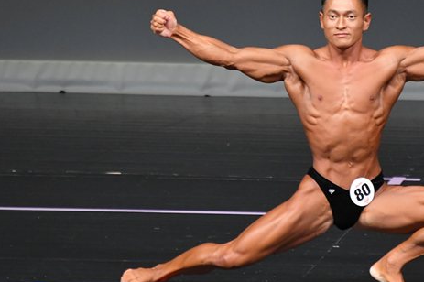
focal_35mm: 754
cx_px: 321
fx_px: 8874
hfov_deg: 2.7
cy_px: 111
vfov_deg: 1.8
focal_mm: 300
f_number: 5.6
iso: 4000
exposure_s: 1/400
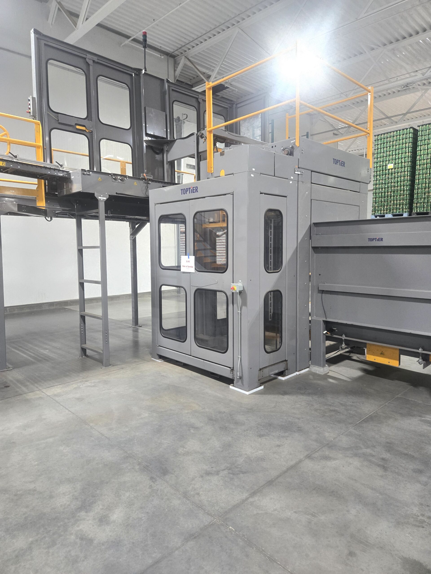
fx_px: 382
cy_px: 287
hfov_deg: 58.9
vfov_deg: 73.9
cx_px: 216
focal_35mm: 23
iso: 400
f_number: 1.8
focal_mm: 5.4
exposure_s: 1/120
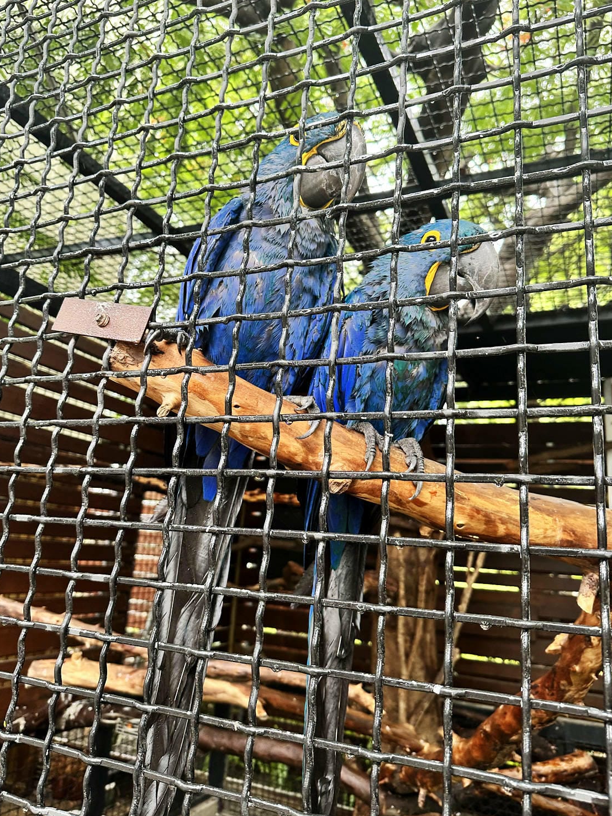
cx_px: 307
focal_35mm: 26
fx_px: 613
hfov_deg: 53.1
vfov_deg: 67.2
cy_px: 382
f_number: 1.78
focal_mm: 6.86
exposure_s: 1/121
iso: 125
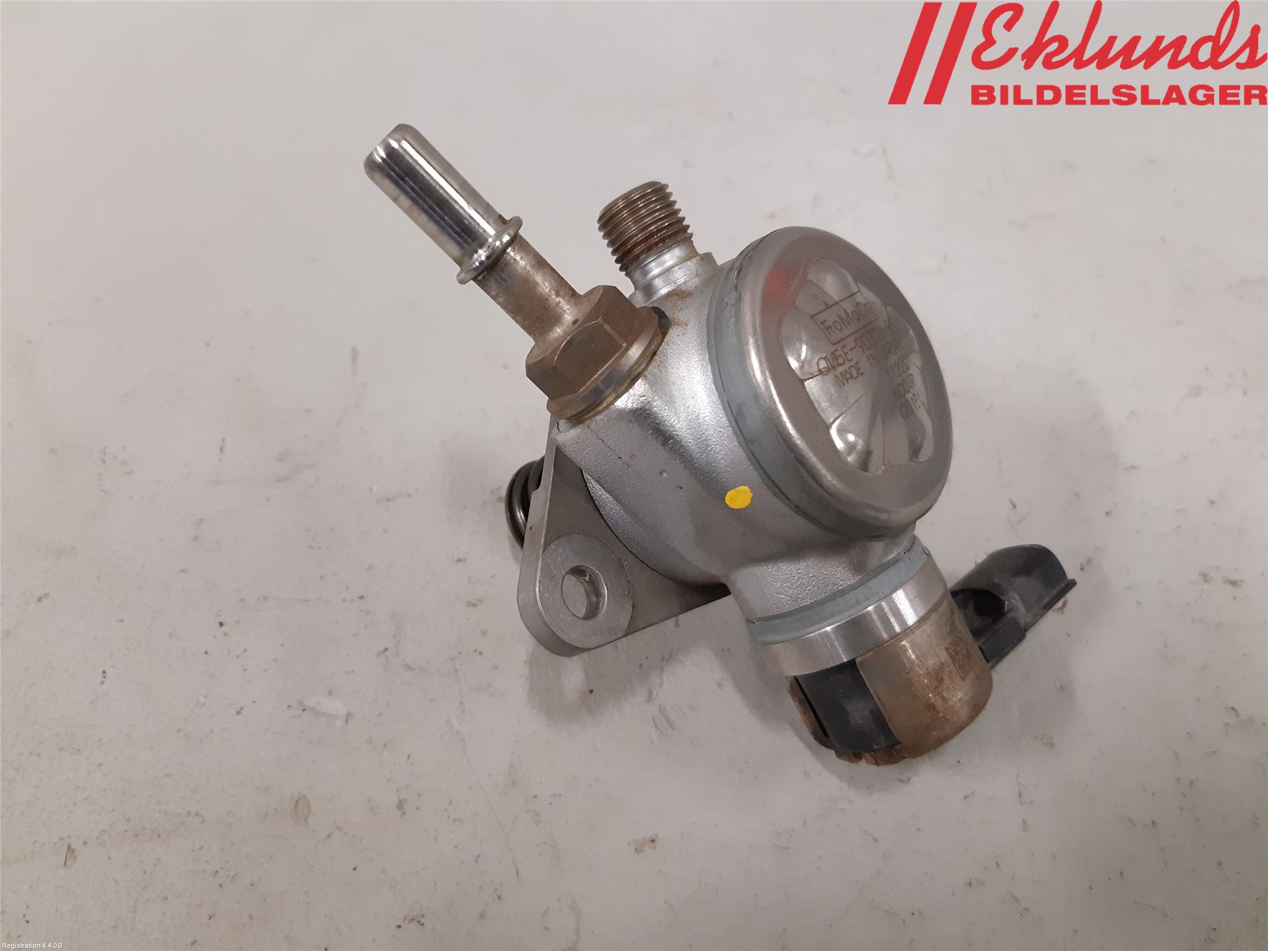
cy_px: 476
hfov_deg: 67.3
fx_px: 952
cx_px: 634
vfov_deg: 53.1
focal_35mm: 26
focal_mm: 3.93
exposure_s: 1/50
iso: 200
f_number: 1.7
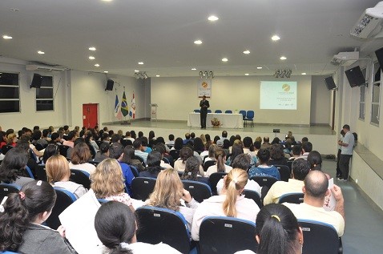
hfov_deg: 67.5
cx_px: 192
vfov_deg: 47.8
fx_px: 287
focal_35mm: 27
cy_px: 127
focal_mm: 18
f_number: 7.1
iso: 1600
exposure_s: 1/30
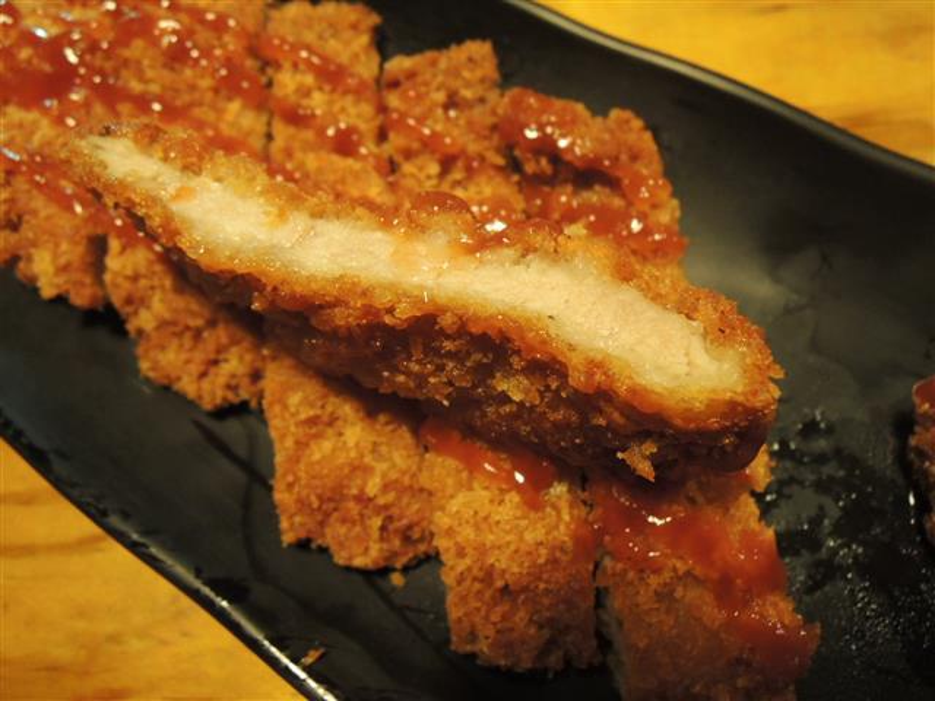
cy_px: 350
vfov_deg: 56.8
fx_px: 648
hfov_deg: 71.6
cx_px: 468
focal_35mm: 24
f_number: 2.8
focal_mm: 4.3
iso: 800
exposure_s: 1/8
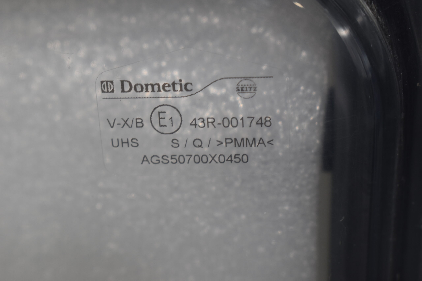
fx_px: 914
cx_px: 211
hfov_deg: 26.0
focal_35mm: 78
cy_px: 140
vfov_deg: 17.5
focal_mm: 52
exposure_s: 1/60
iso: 400
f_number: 6.3
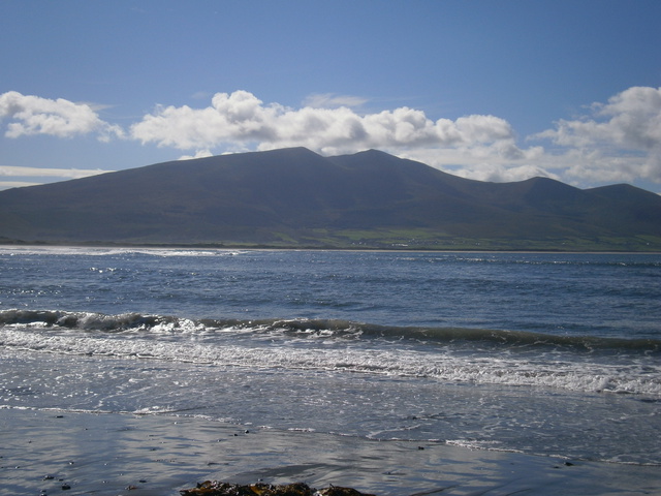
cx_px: 330
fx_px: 1146
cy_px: 248
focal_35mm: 60
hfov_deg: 32.2
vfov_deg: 24.4
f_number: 11
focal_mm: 10.7
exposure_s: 1/400
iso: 80
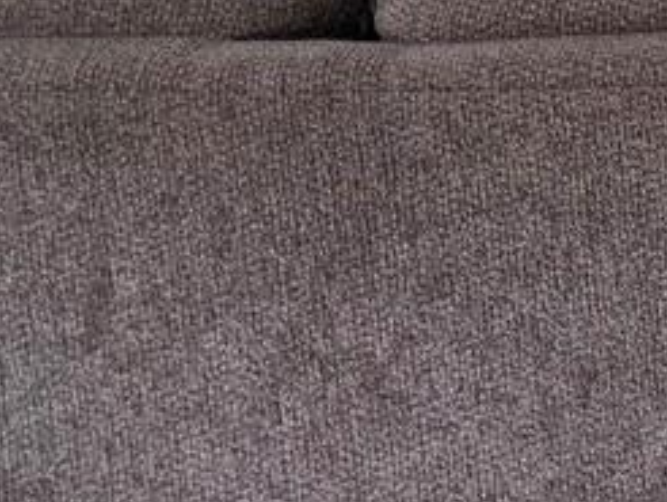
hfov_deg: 10.5
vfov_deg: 8.7
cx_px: 1719
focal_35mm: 156
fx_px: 3009
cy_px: -678
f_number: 1.78
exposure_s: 1/121
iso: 80
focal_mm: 6.76
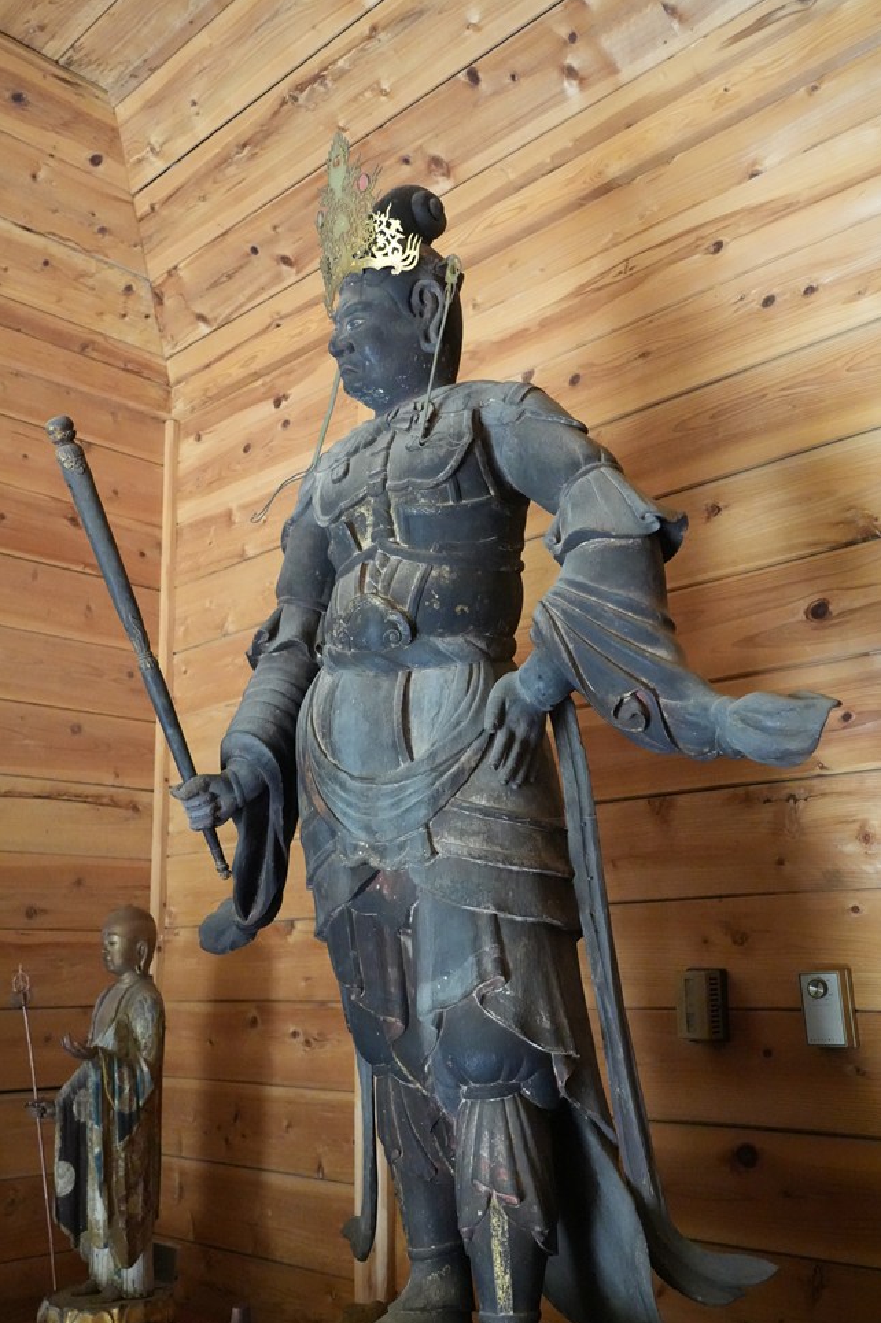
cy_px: 672
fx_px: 1249
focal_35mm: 34
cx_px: 423
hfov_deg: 38.9
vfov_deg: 55.8
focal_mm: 32
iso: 16000
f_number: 5.6
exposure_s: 1/400
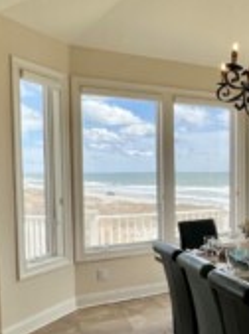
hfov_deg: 33.6
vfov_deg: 50.1
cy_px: 188
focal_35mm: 37
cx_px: 273
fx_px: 356
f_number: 1.8
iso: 32
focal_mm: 1.57
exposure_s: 1/1004
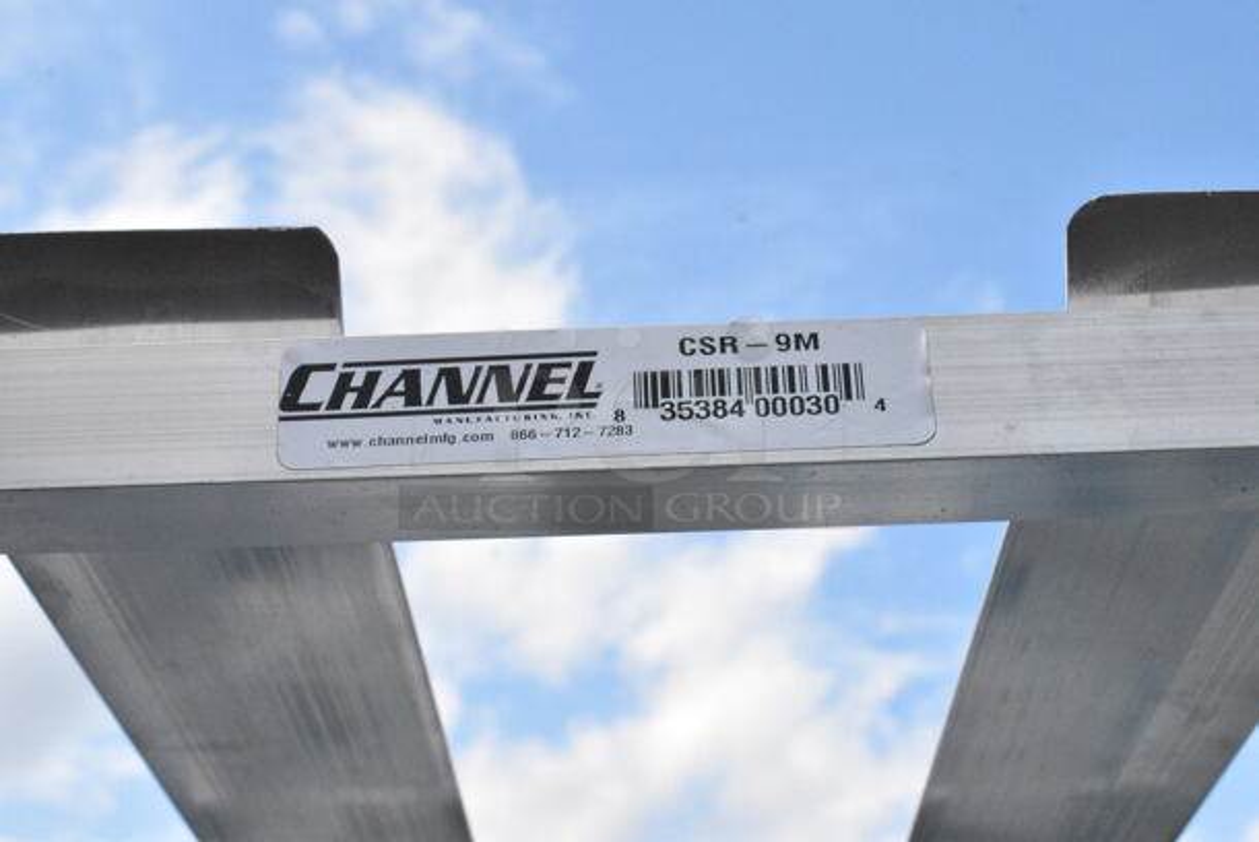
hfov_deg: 33.4
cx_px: 630
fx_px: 2100
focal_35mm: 60
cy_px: 421
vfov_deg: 22.7
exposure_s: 1/1600
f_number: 20
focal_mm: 40
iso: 6400
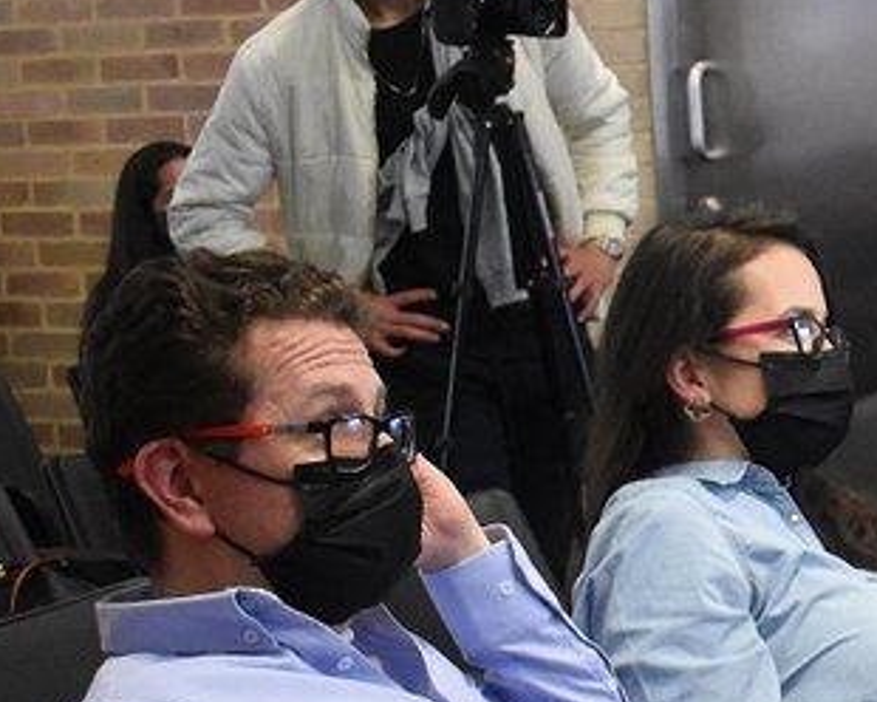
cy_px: 558
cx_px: 1321
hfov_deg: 17.5
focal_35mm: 98
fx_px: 2544
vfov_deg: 15.6
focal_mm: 18
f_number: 3.5
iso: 3200
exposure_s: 1/60
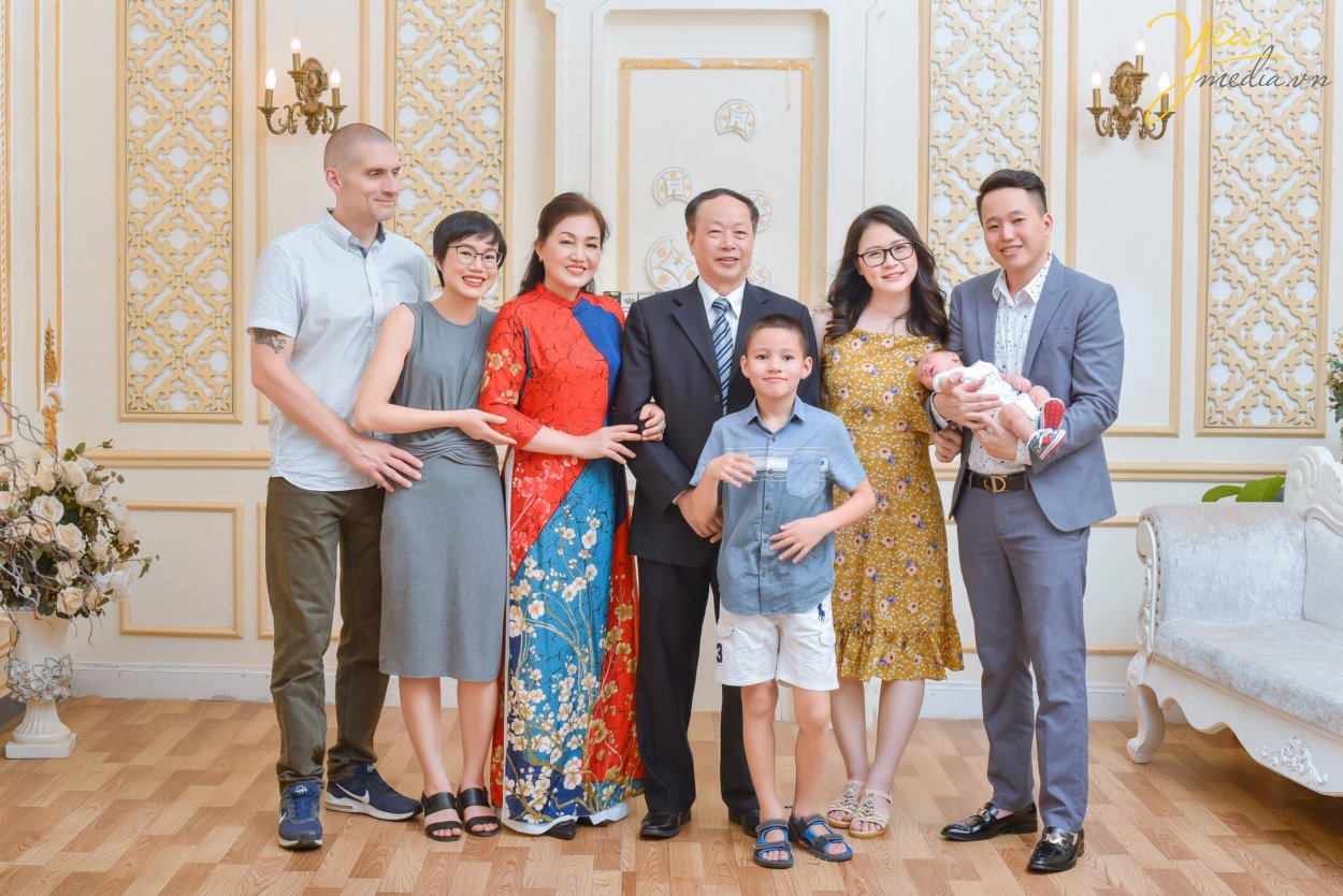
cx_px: 672
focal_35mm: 50
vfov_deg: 27.0
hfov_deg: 39.6
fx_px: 1866
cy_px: 448
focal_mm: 50
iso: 400
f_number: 9
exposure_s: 1/125
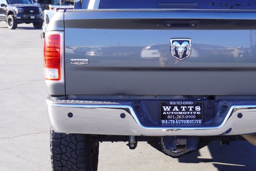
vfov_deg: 14.9
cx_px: 183
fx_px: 653
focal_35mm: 92
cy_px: 76
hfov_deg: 22.0
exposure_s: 1/80
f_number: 6.3
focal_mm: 39
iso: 100
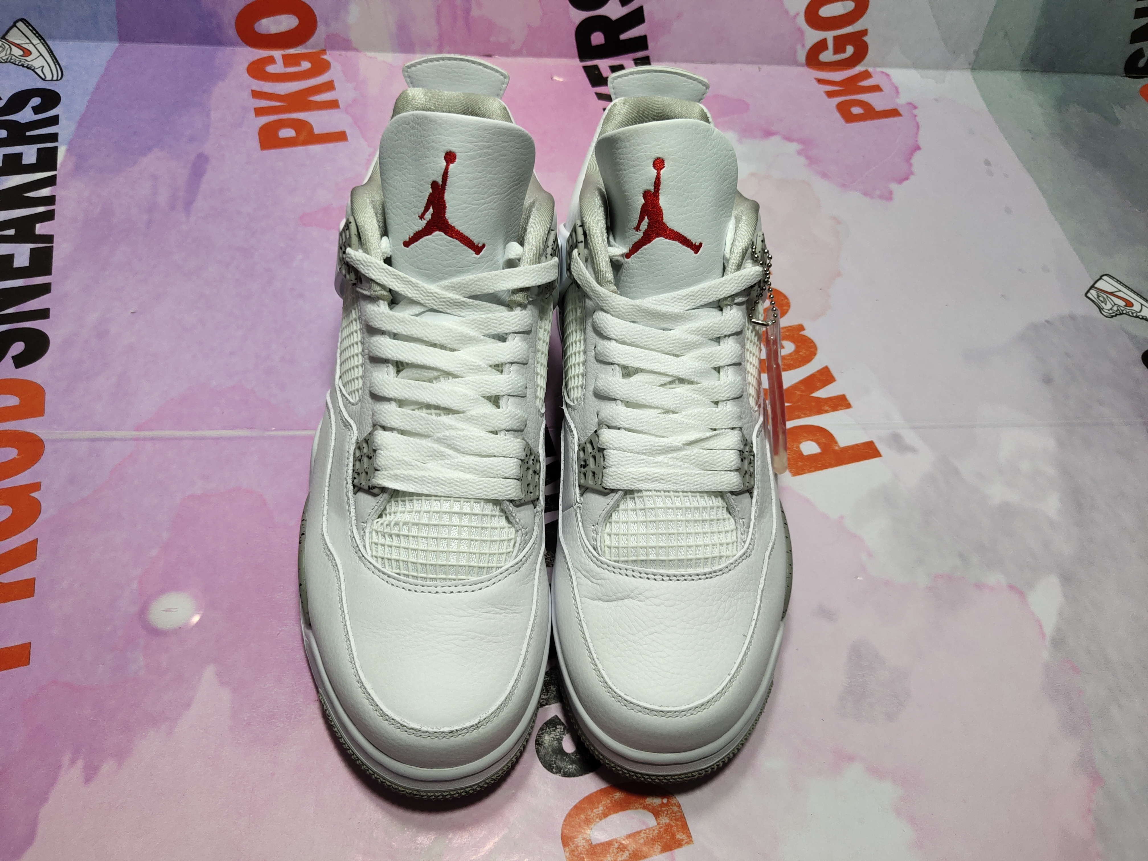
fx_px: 995
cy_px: 430
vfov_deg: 46.8
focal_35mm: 30
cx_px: 574
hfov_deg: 60.0
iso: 61
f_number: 1.79
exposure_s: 1/100
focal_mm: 4.35
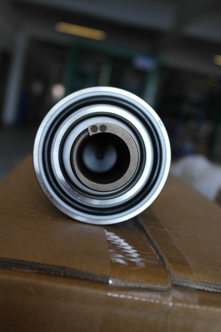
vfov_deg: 45.4
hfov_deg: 31.2
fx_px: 396
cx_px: 110
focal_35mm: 43
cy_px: 166
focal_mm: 28
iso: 400
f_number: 4
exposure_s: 1/60
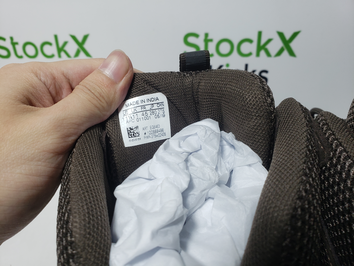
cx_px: 177
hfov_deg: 67.3
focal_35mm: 26
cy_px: 133
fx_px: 266
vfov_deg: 53.1
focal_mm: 4.3
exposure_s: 1/251
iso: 50
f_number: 2.4
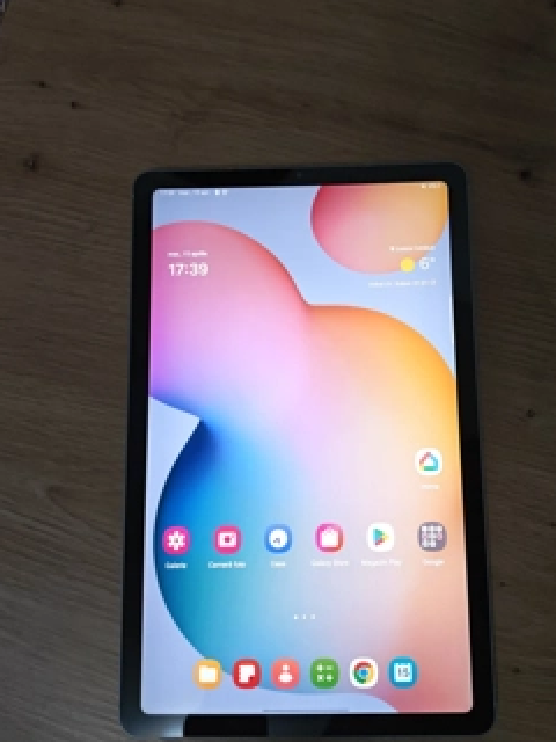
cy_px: 350
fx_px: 642
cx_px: 327
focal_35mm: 30
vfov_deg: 59.9
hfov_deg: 46.6
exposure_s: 1/100
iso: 800
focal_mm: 6.12
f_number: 1.9
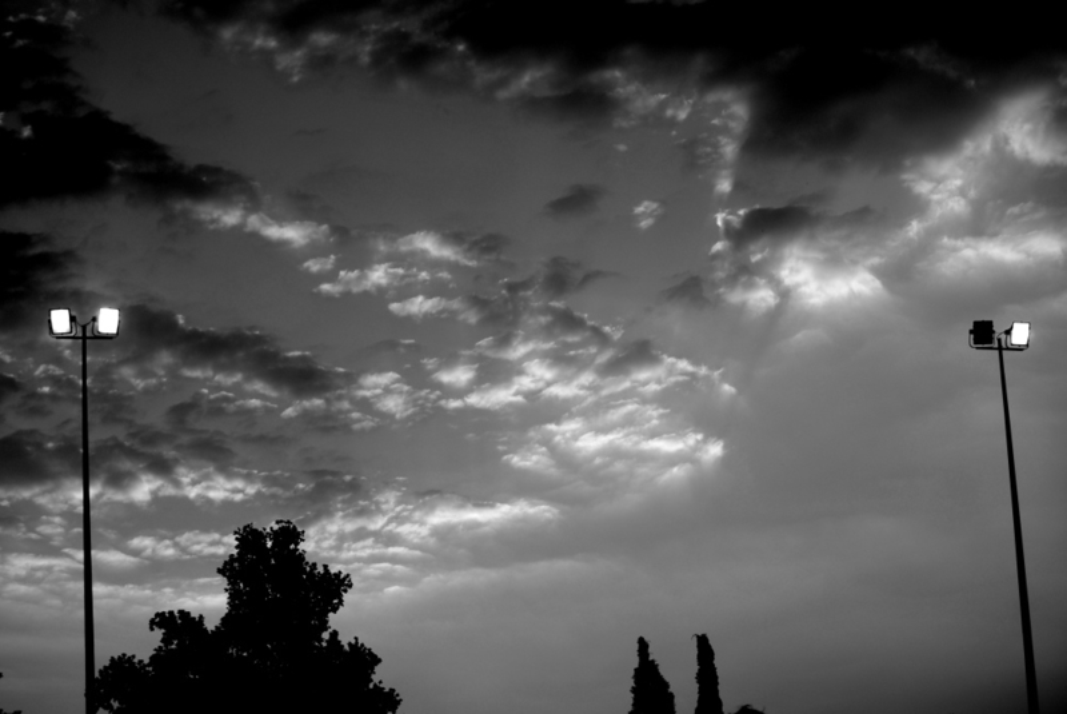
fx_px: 2447
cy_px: 357
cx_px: 534
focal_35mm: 82
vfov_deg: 16.6
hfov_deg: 24.6
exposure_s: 1/200
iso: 100
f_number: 7.1
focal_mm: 55
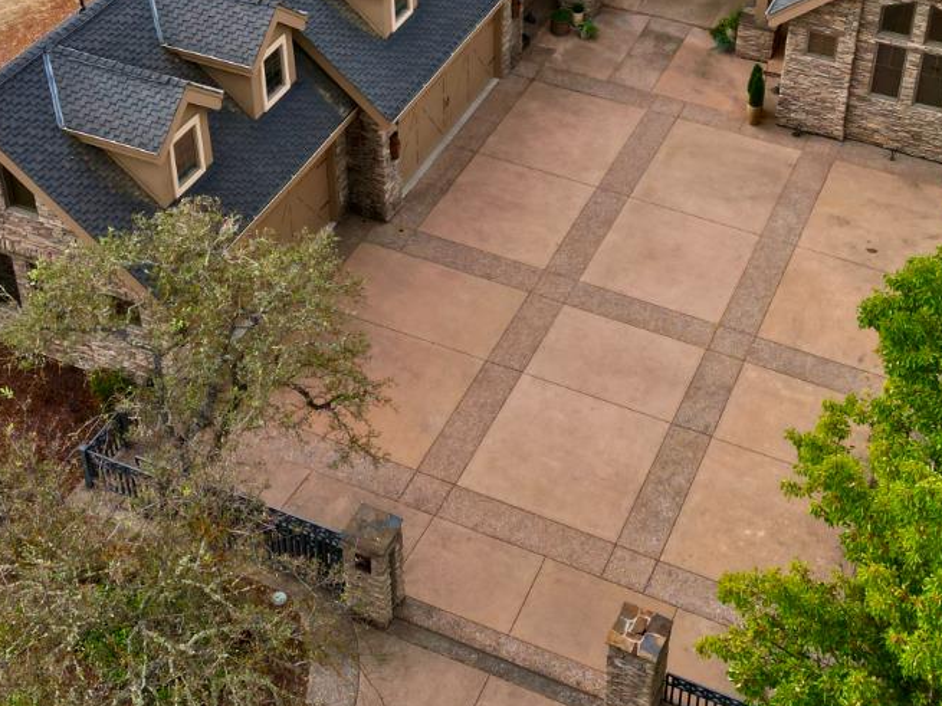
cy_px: 81
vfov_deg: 25.8
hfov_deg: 34.9
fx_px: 1496
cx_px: 473
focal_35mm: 55
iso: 130
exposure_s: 1/1250
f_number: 1.7
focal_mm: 6.72
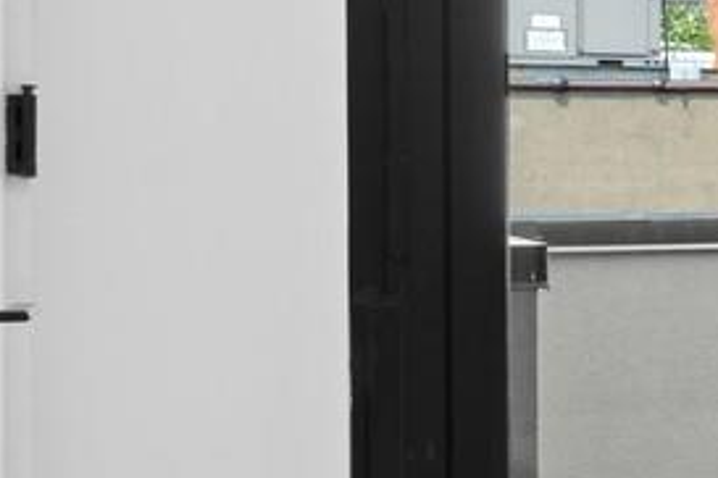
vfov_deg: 13.0
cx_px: 2546
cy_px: 130
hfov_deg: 9.4
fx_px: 2094
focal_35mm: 105
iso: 200
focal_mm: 14
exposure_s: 1/1.67
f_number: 14
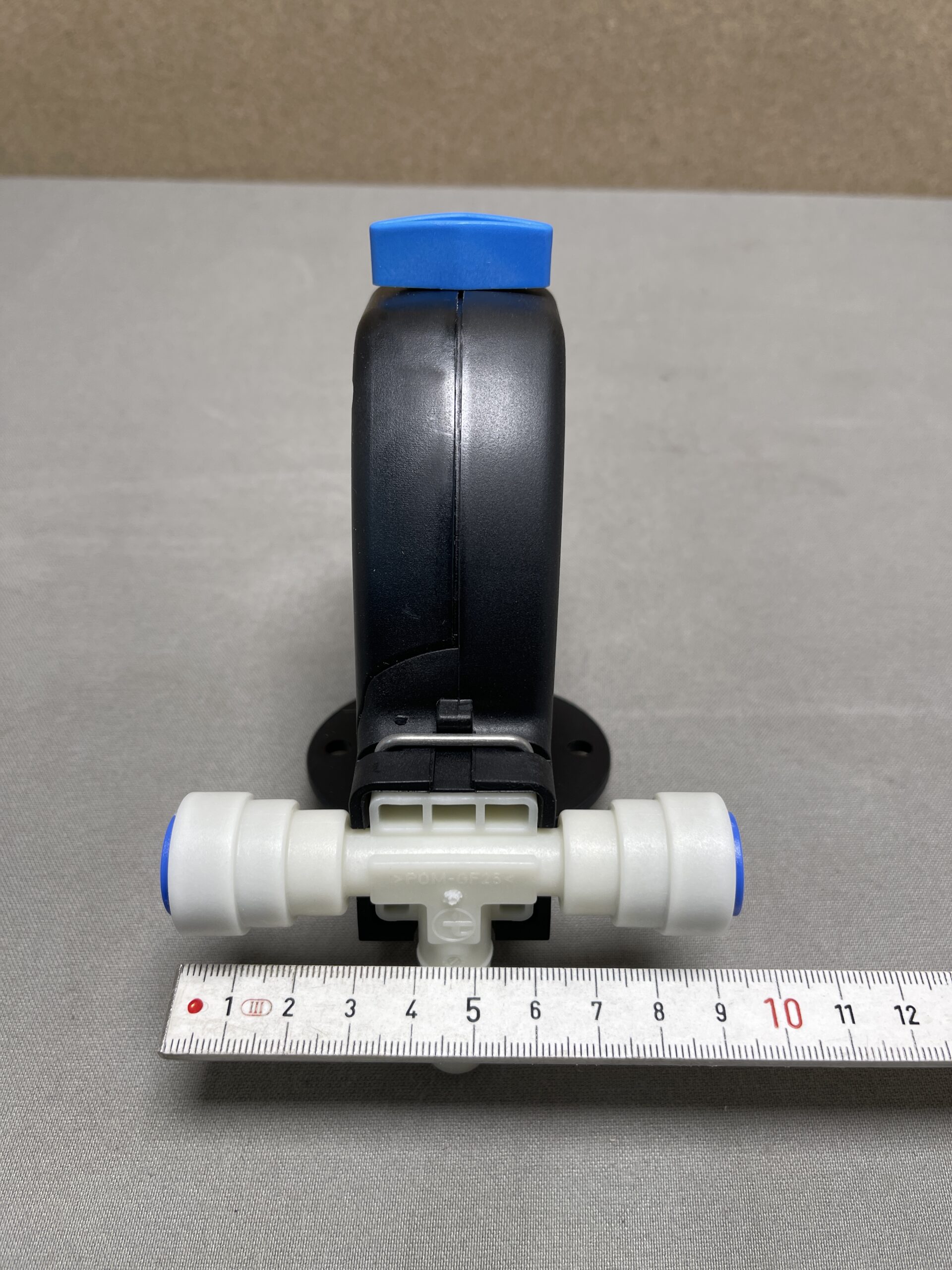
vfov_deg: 67.3
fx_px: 953
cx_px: 476
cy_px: 635
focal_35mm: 26
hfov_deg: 53.1
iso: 32
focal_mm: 5.1
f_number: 1.6
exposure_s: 1/130
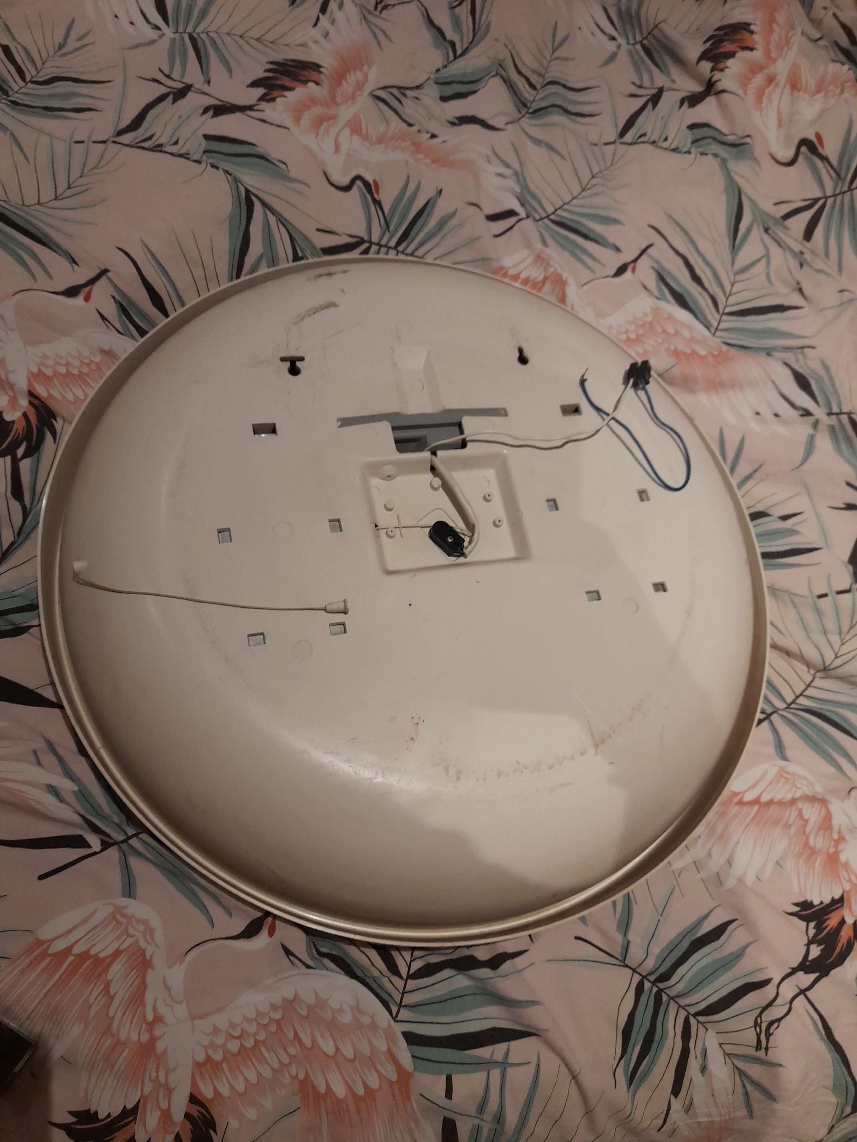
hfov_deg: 54.9
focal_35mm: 25
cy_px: 571
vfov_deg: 69.4
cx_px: 428
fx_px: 825
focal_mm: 4.6
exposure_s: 1/50
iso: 200
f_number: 2
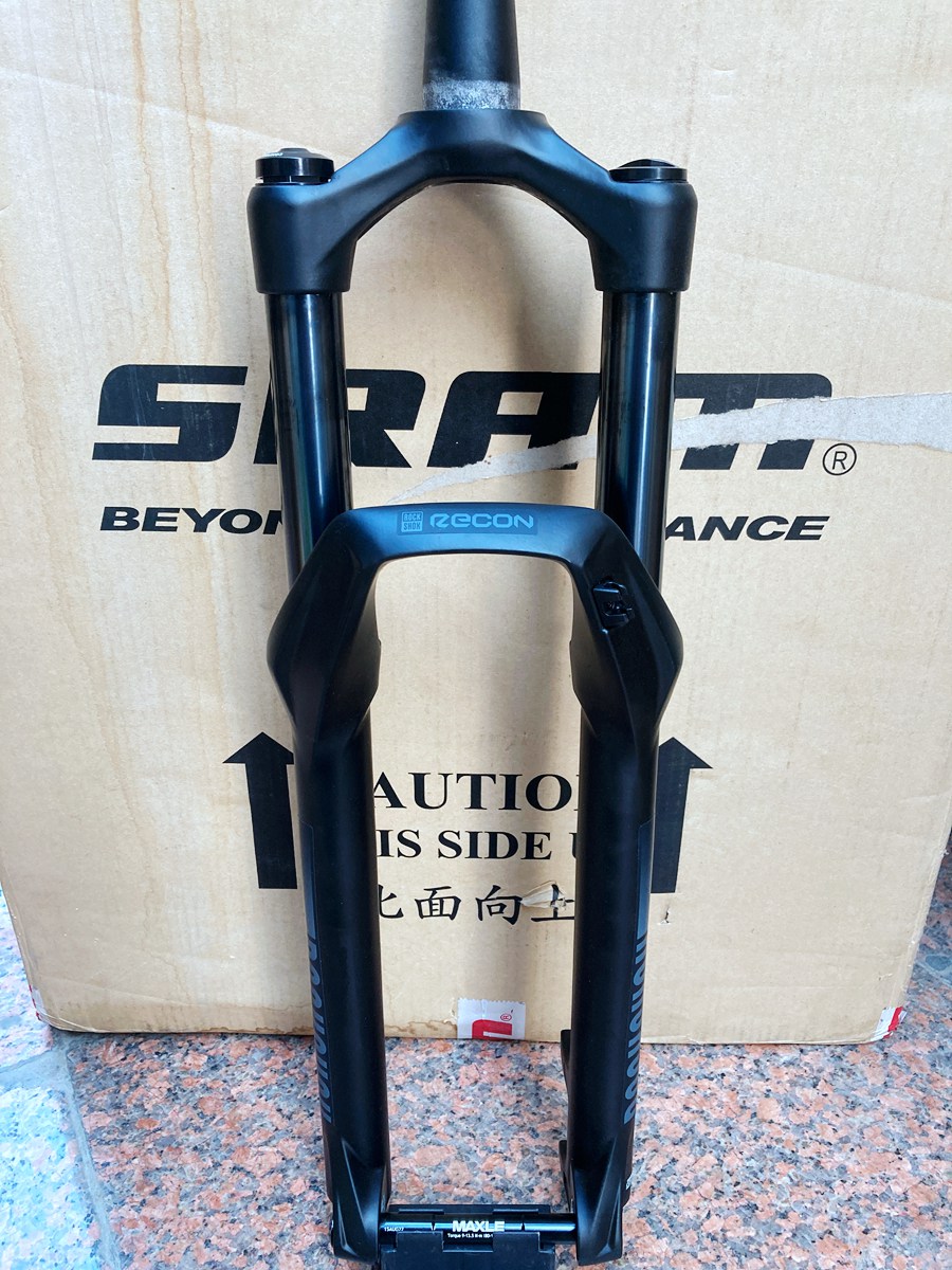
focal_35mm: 28
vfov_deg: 63.4
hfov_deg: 49.7
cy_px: 635
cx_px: 476
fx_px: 1027
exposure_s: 1/60
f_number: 1.8
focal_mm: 3.99
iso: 100
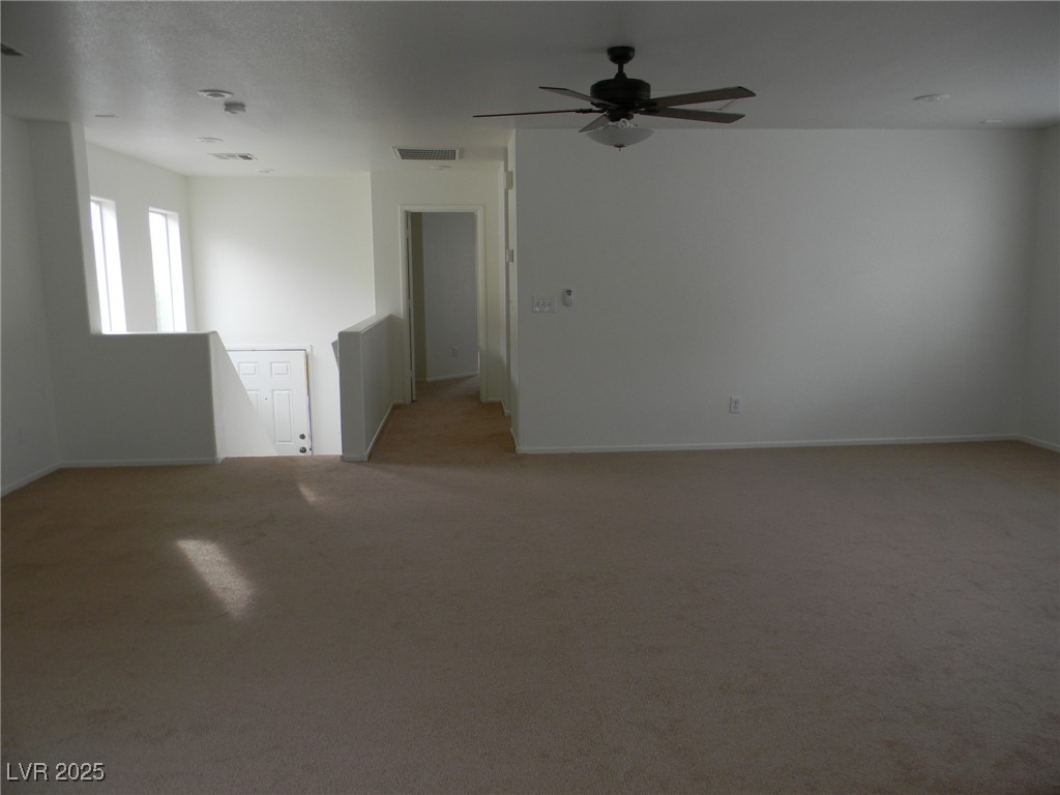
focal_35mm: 28
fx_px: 857
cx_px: 530
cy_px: 398
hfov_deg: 63.4
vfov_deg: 49.7
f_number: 3.5
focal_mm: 5
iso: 96
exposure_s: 1/30
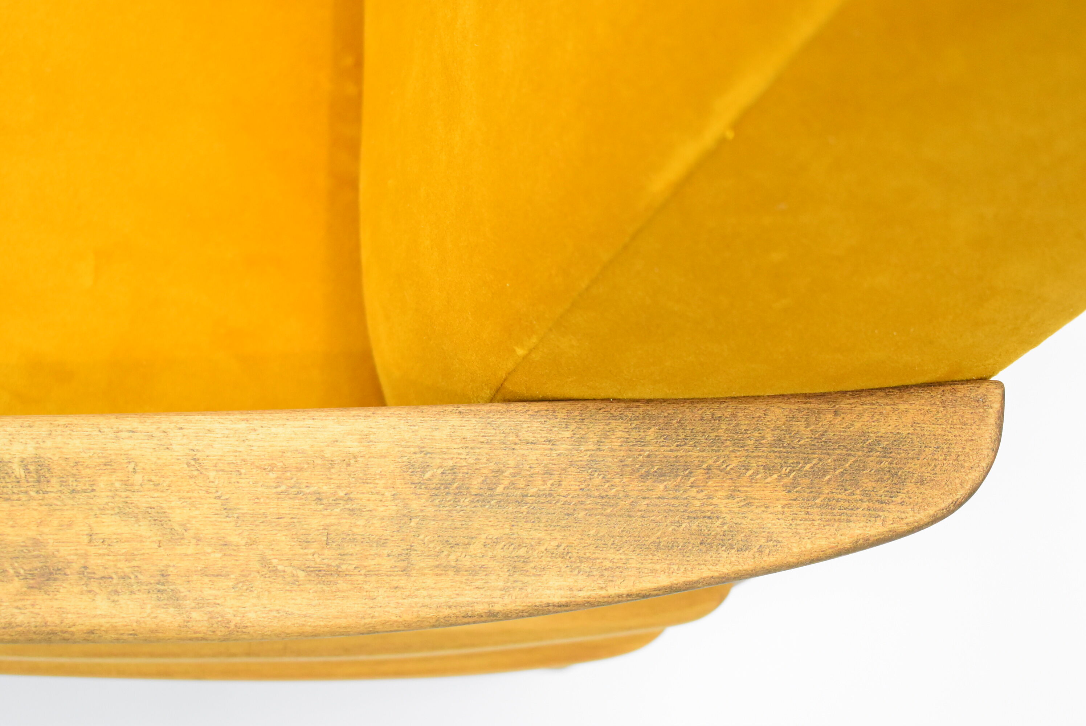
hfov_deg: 29.8
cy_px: 363
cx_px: 543
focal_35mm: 68
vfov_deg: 20.2
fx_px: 2038
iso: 3200
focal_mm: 45
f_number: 5
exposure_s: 1/100
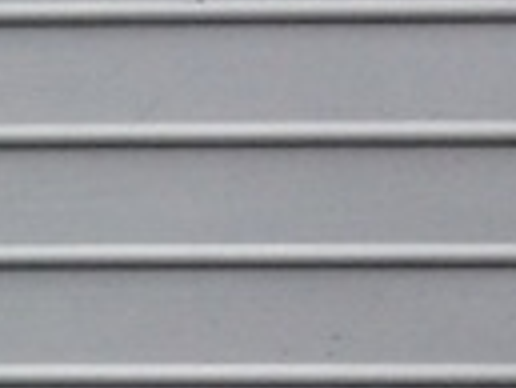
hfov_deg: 9.4
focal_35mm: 180
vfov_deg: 7.7
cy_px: 944
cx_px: -864
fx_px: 2686
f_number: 2.2
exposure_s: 1/387
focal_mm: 4.15
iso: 32
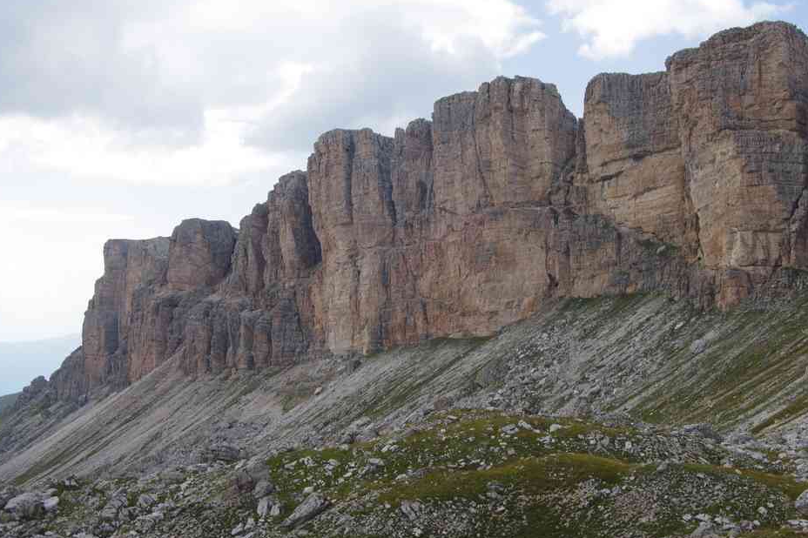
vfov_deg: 24.0
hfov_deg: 35.3
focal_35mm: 57
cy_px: 267
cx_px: 423
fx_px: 1268
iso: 200
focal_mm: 35
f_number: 10
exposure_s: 1/60
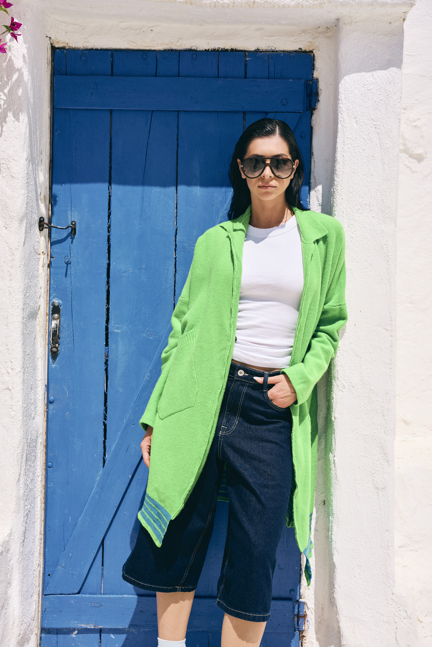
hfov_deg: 27.0
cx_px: 216
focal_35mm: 50
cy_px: 324
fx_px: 900
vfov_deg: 39.6
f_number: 3.5
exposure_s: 1/1600
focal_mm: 50
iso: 100
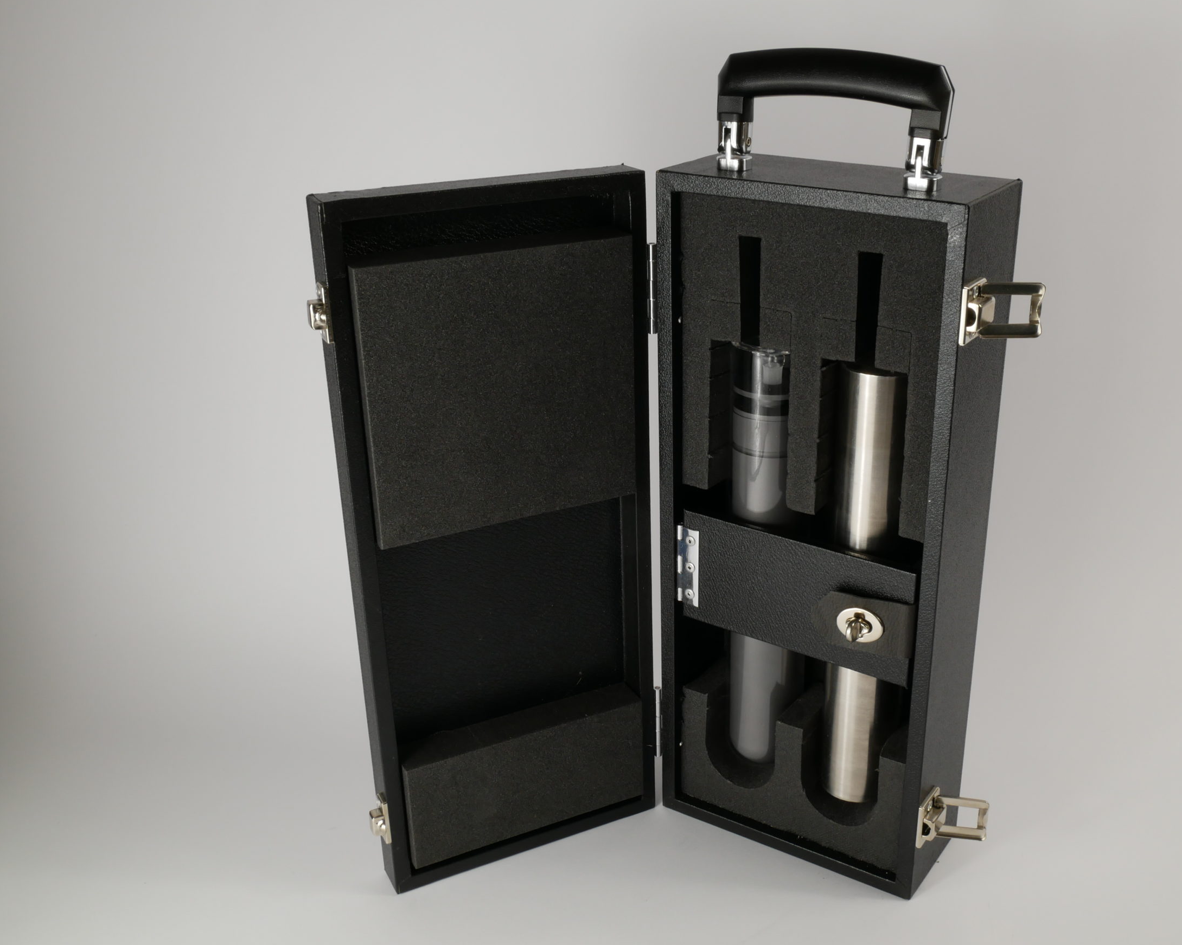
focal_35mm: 39
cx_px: 685
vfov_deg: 38.2
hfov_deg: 46.7
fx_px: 1364
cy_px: 491
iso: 200
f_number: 14
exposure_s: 1/8
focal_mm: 17
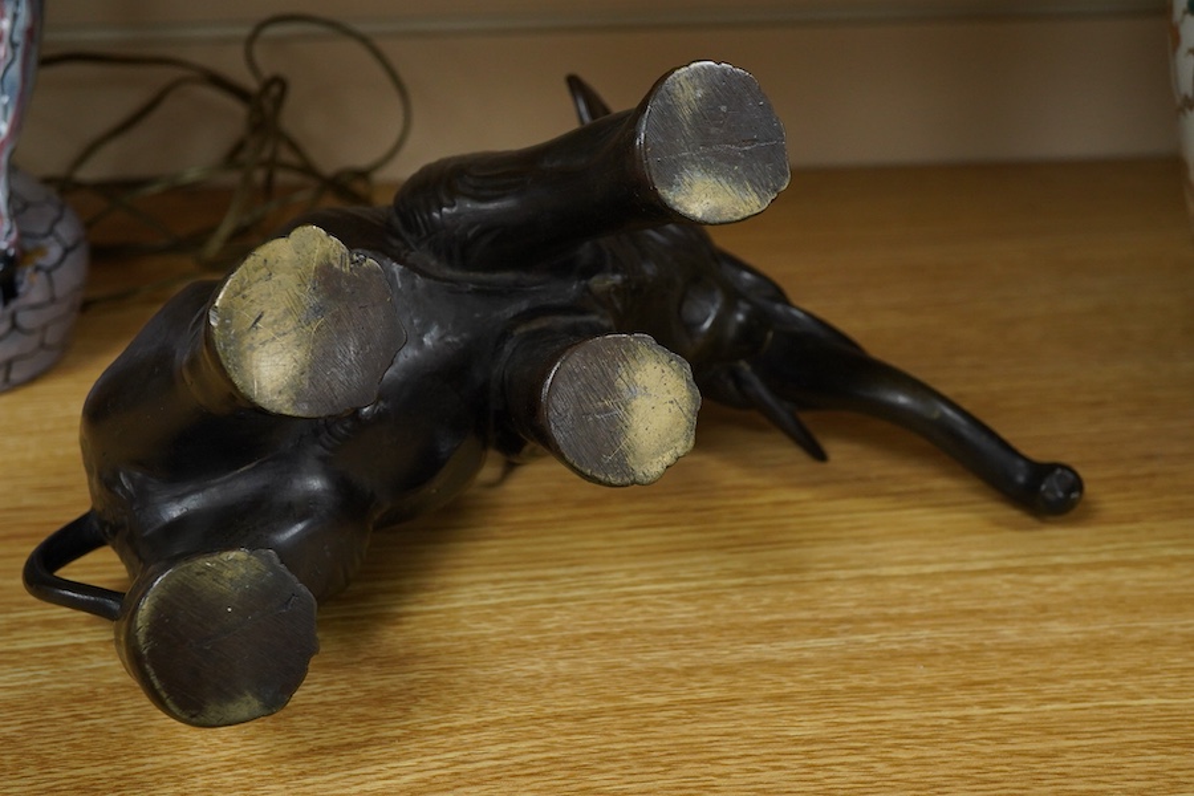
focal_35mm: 45
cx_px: 597
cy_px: 398
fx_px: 1492
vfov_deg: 29.9
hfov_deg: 43.6
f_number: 10
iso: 1250
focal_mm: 30
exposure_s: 1/125
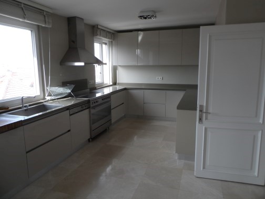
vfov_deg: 56.8
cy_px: 100
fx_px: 184
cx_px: 132
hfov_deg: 71.6
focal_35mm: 24
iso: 80
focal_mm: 4
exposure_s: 1/60
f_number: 3.2
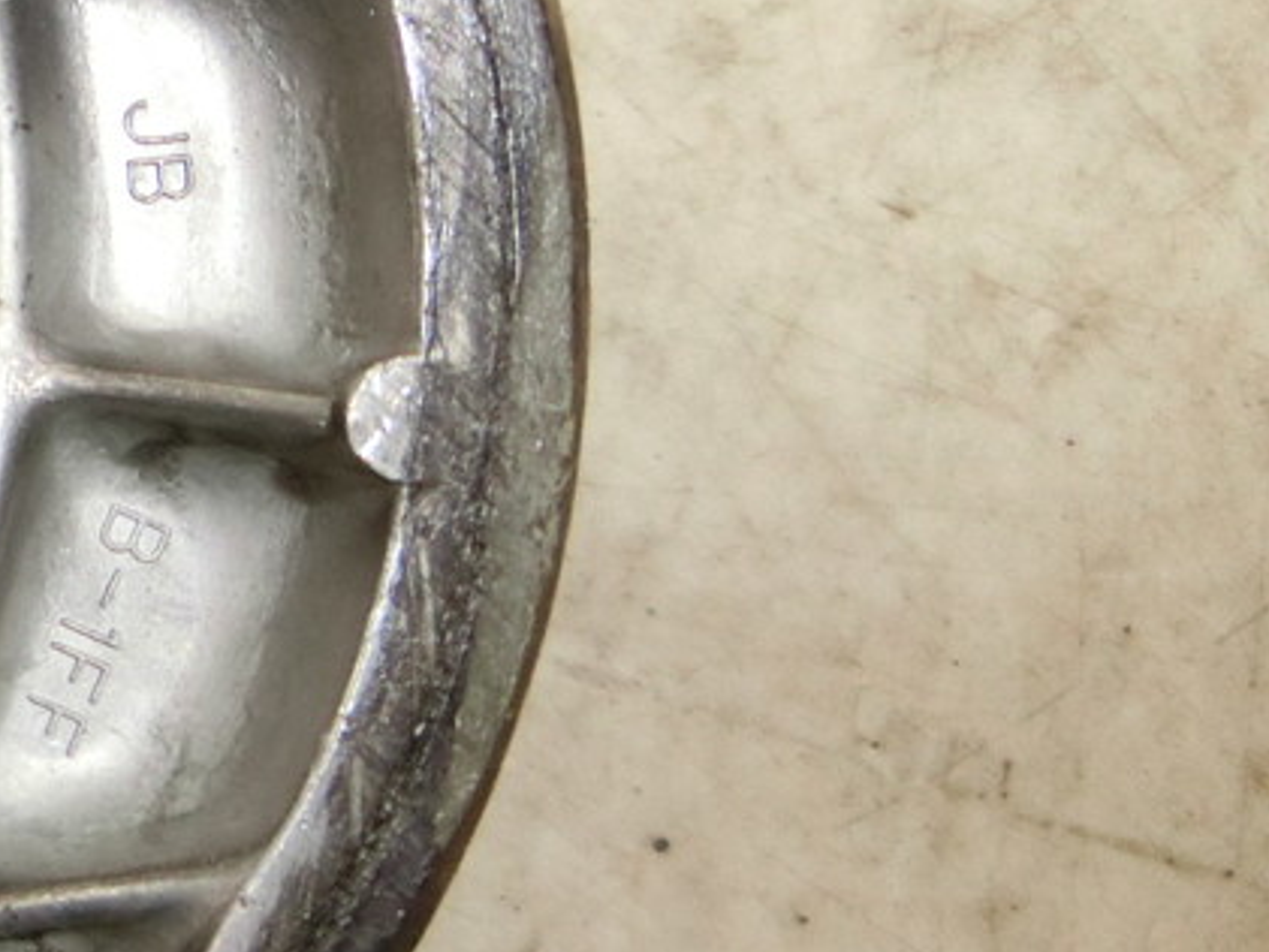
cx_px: -657
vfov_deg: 19.3
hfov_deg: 21.4
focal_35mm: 76
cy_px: 331
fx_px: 2787
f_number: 3.5
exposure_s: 1/60
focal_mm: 4.5
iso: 250
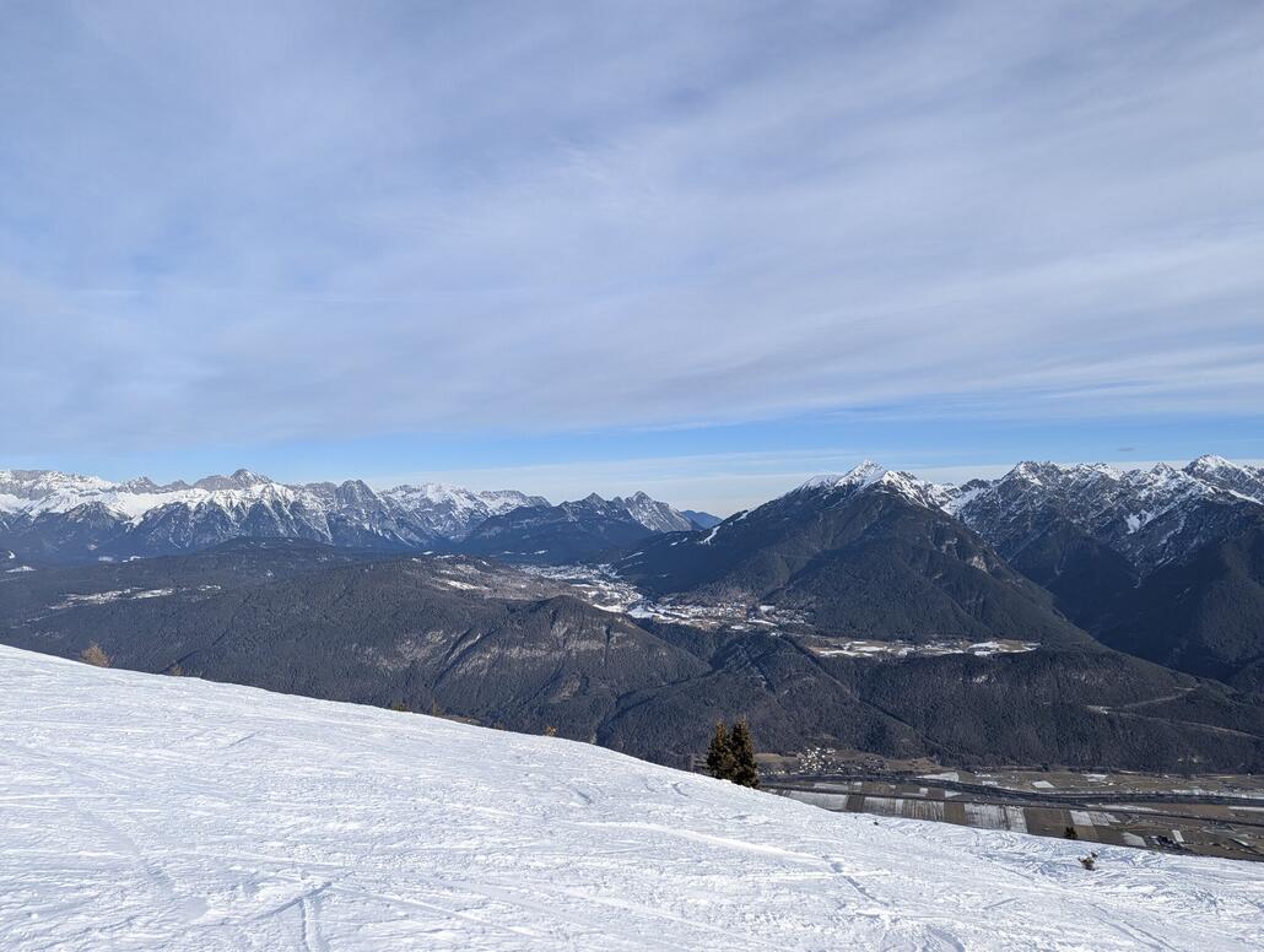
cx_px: 632
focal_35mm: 24
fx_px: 878
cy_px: 476
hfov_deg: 71.5
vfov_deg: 57.0
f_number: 1.85
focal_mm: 6.81
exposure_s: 1/1689
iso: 48
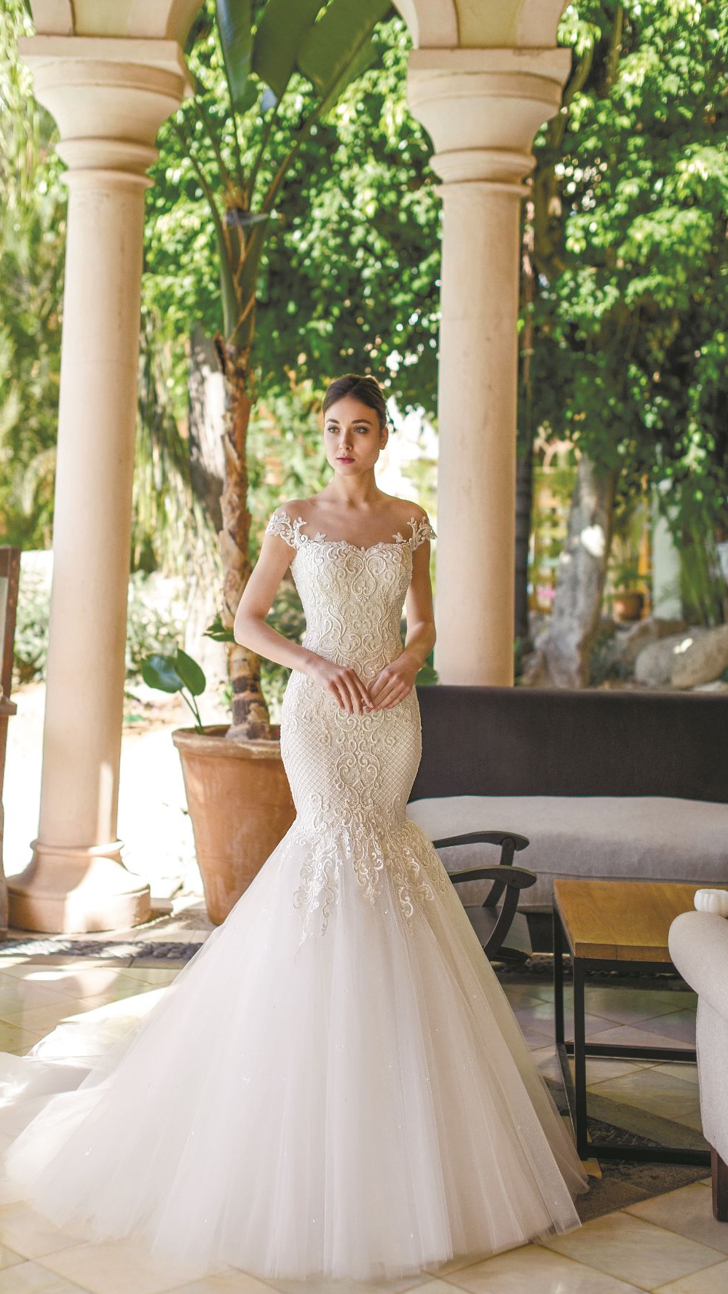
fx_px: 1818
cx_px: 312
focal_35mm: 53
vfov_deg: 39.2
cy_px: 650
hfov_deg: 22.6
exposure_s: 1/640
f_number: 2.5
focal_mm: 50
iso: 250
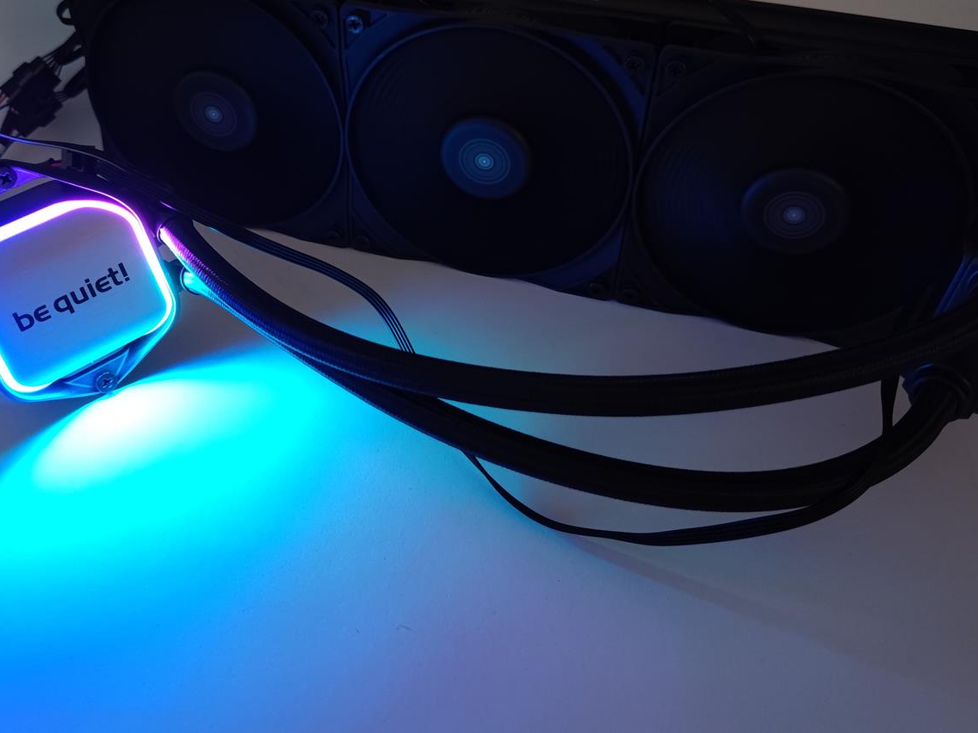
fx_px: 932
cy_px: 251
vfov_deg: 42.4
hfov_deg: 55.3
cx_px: 443
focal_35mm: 33
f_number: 1.85
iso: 601
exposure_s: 1/6
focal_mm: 6.78
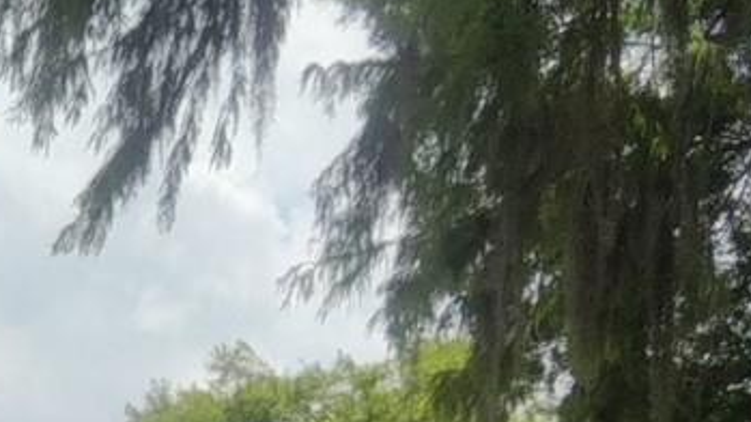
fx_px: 2787
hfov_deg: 13.9
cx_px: -547
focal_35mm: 140
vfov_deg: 8.0
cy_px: 1031
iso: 50
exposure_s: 1/1371
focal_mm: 3.69
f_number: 2.65
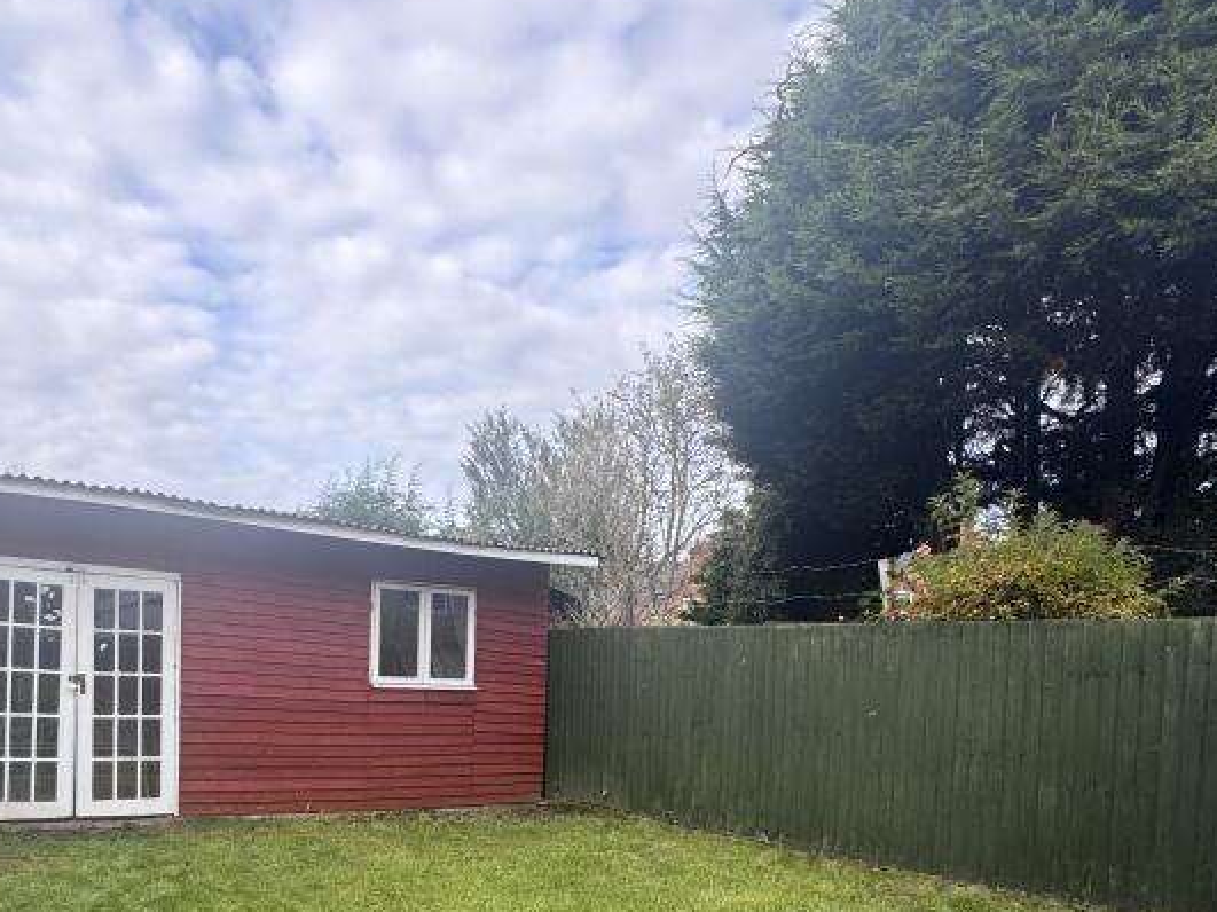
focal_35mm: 27
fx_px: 949
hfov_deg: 64.2
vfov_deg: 48.3
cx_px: 440
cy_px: 736
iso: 40
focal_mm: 2.22
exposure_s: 1/316
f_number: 2.2
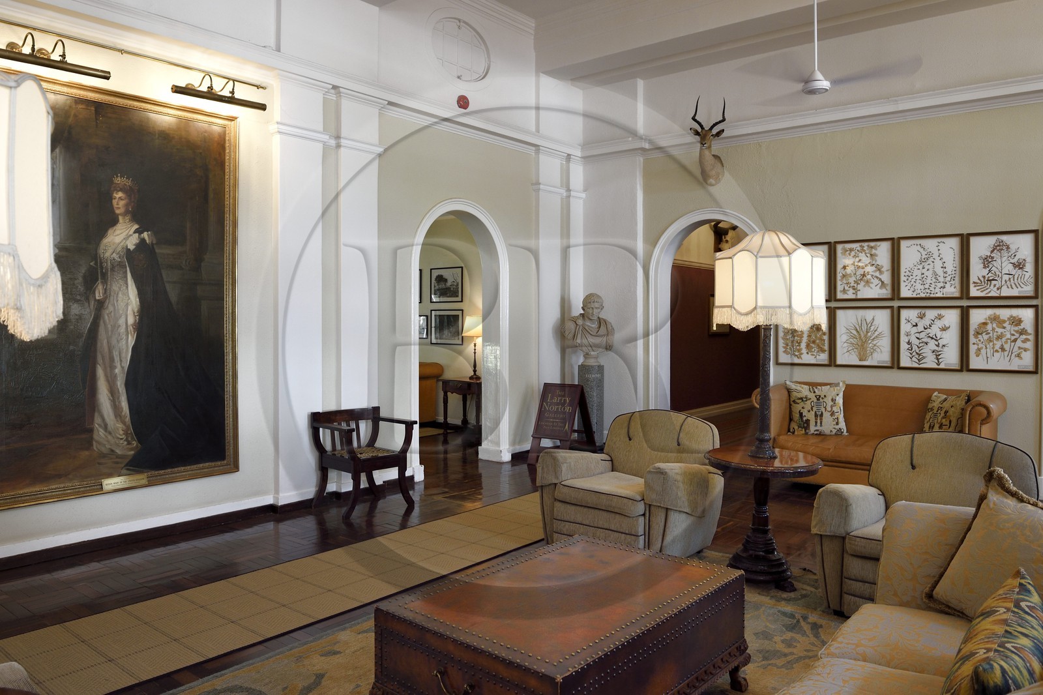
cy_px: 348
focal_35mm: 24
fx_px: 695
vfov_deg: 53.1
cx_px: 522
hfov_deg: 73.8
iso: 800
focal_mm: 24
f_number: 6.3
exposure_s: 1/30
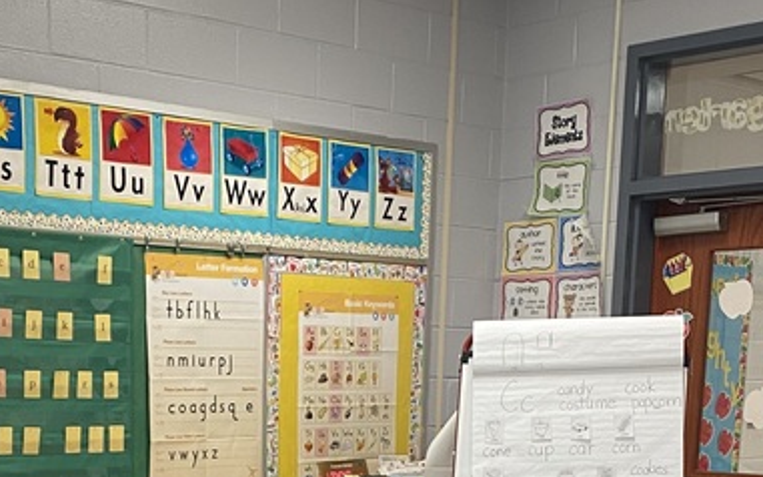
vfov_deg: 16.2
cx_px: 218
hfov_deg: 27.6
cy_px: 699
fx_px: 1539
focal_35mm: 74
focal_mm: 4.25
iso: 80
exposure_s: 1/60
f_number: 1.8
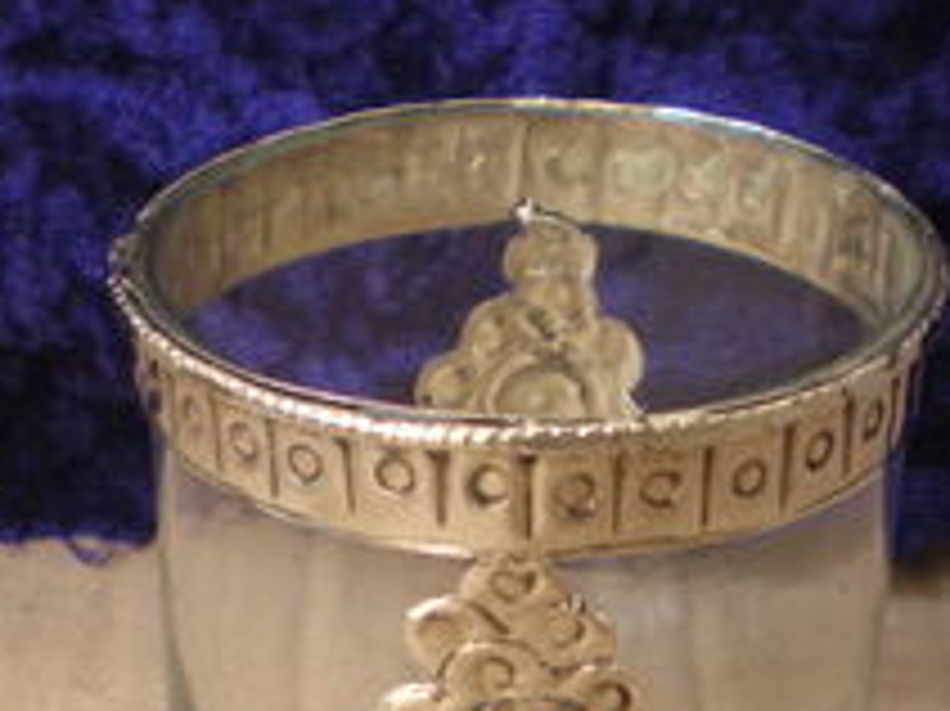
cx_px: 374
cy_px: 682
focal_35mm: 90
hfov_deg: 21.7
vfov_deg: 16.1
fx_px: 2469
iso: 288
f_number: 3.1
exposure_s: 1/122
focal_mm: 6.3
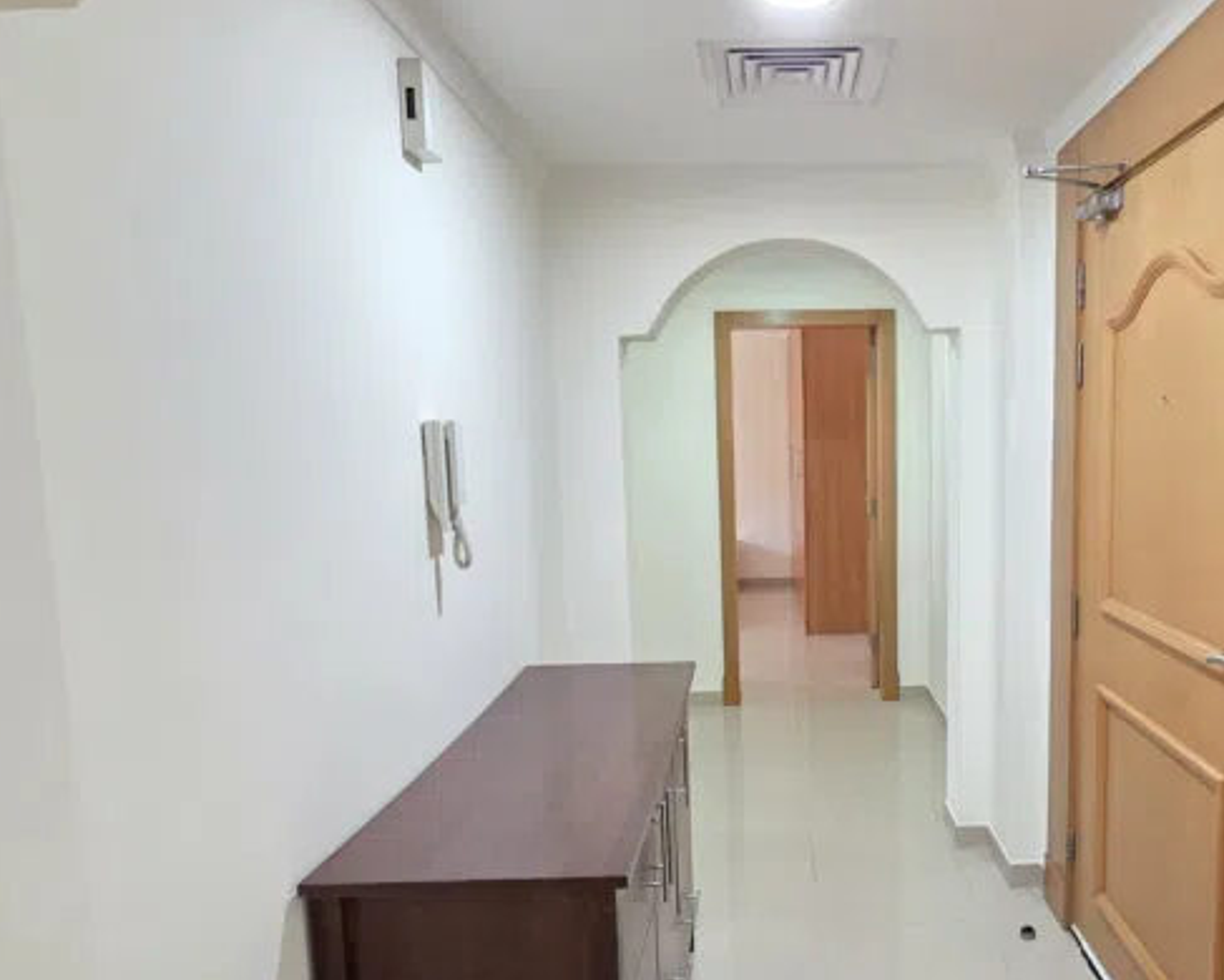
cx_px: 804
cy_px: 580
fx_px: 906
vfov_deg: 56.5
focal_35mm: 25
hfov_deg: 66.5
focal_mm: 2.2
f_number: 1.9
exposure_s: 1/50
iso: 320
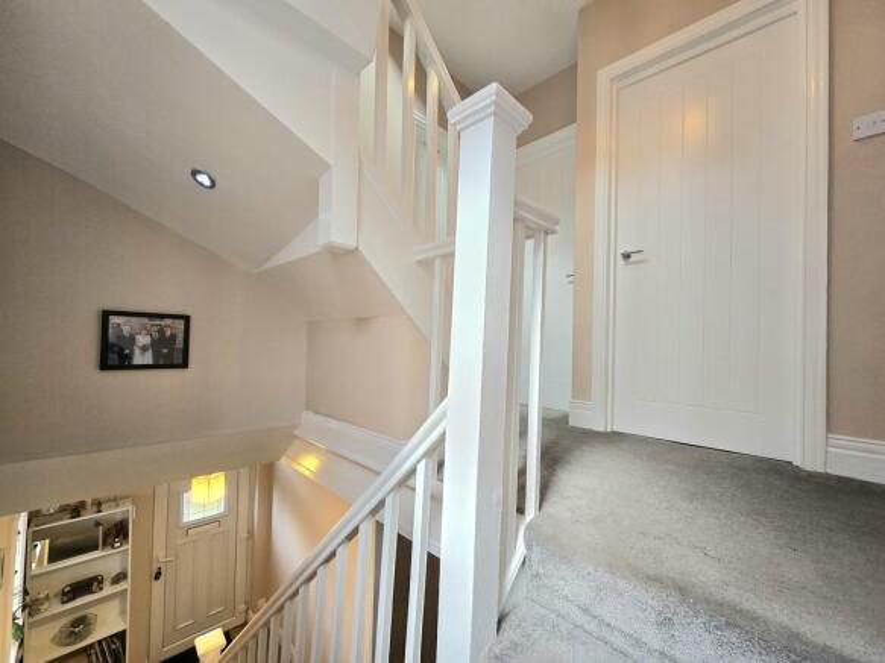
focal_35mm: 13
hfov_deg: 106.2
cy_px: 332
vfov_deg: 89.9
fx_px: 332
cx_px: 442
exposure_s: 1/50.3
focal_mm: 2.2
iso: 64
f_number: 2.2
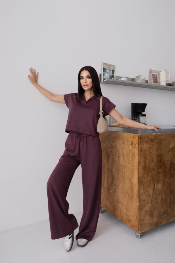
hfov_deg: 53.1
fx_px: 175
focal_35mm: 24
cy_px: 132
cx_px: 88
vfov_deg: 73.7
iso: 400
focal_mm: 16
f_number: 4
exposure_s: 1/30
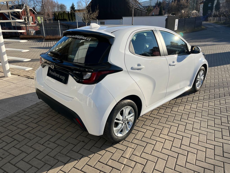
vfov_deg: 53.1
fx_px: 173
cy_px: 86
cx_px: 115
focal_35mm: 26
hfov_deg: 67.3
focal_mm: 5.1
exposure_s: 1/2899
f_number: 1.6
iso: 50
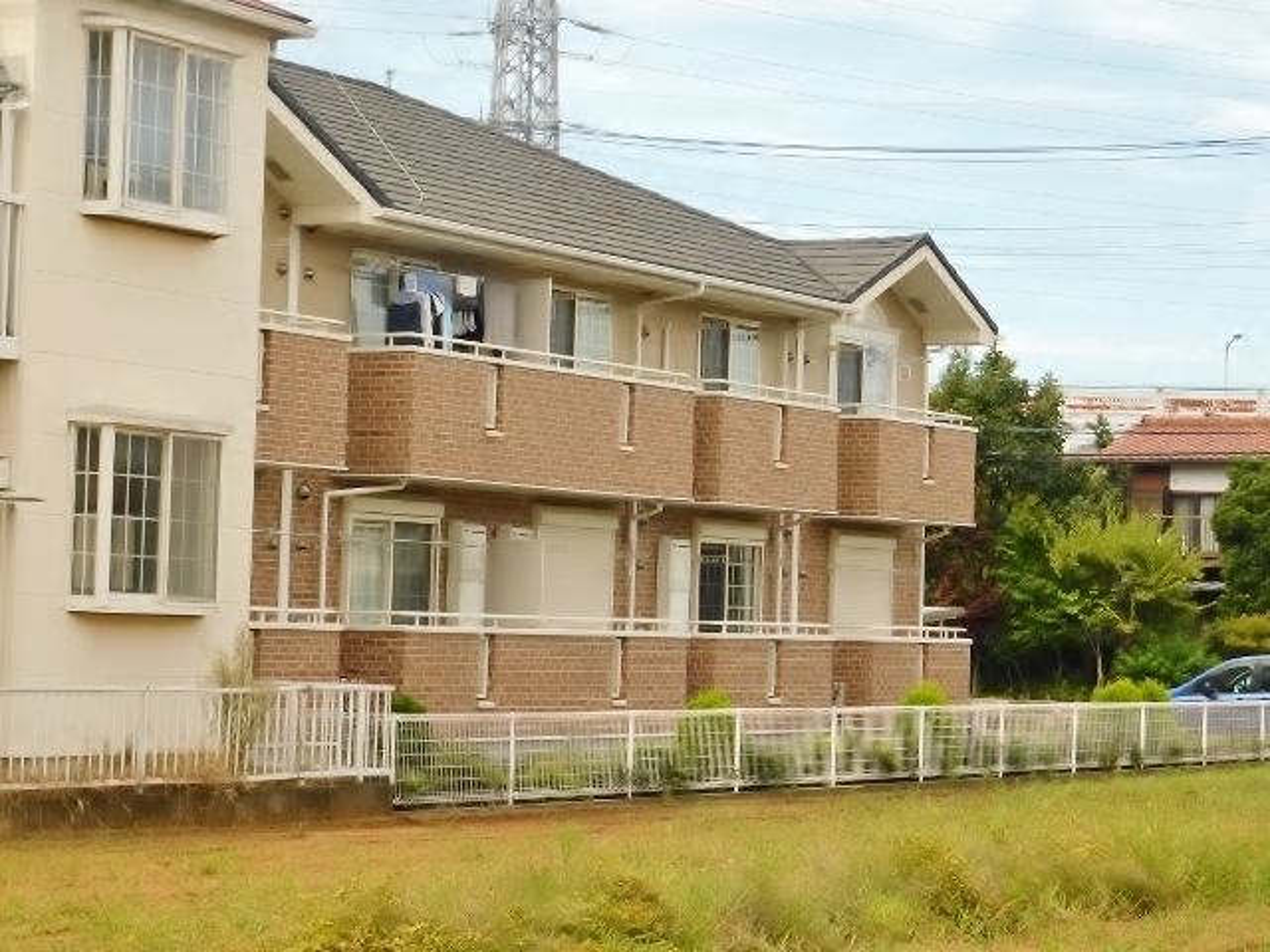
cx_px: 635
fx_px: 3339
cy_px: 476
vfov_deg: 16.2
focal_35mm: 91
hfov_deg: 21.5
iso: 125
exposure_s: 1/400
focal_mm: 16.1
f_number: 4.5
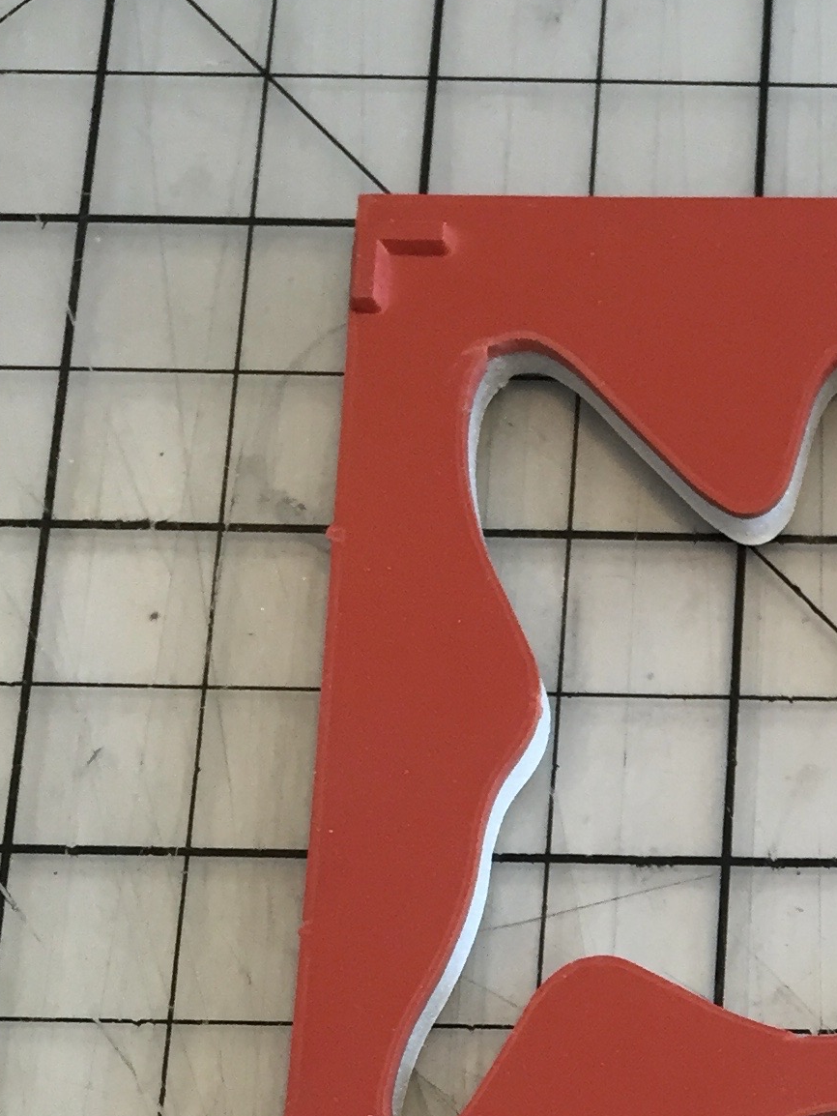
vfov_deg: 22.5
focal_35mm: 82
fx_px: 2643
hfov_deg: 16.7
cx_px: 1180
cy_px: 1223
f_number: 2.2
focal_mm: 4.15
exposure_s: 1/33
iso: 50
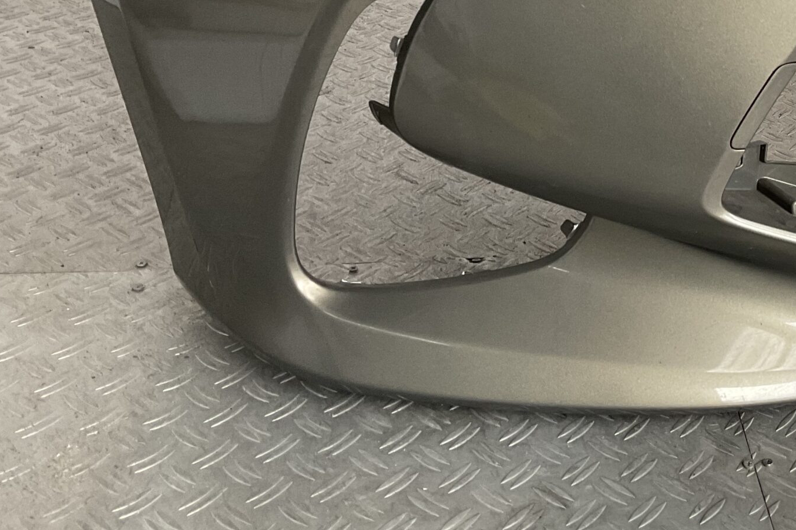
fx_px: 1260
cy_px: -3
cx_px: 726
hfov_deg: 33.1
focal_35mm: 57
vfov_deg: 22.8
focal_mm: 3
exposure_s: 1/100
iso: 64
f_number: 1.8
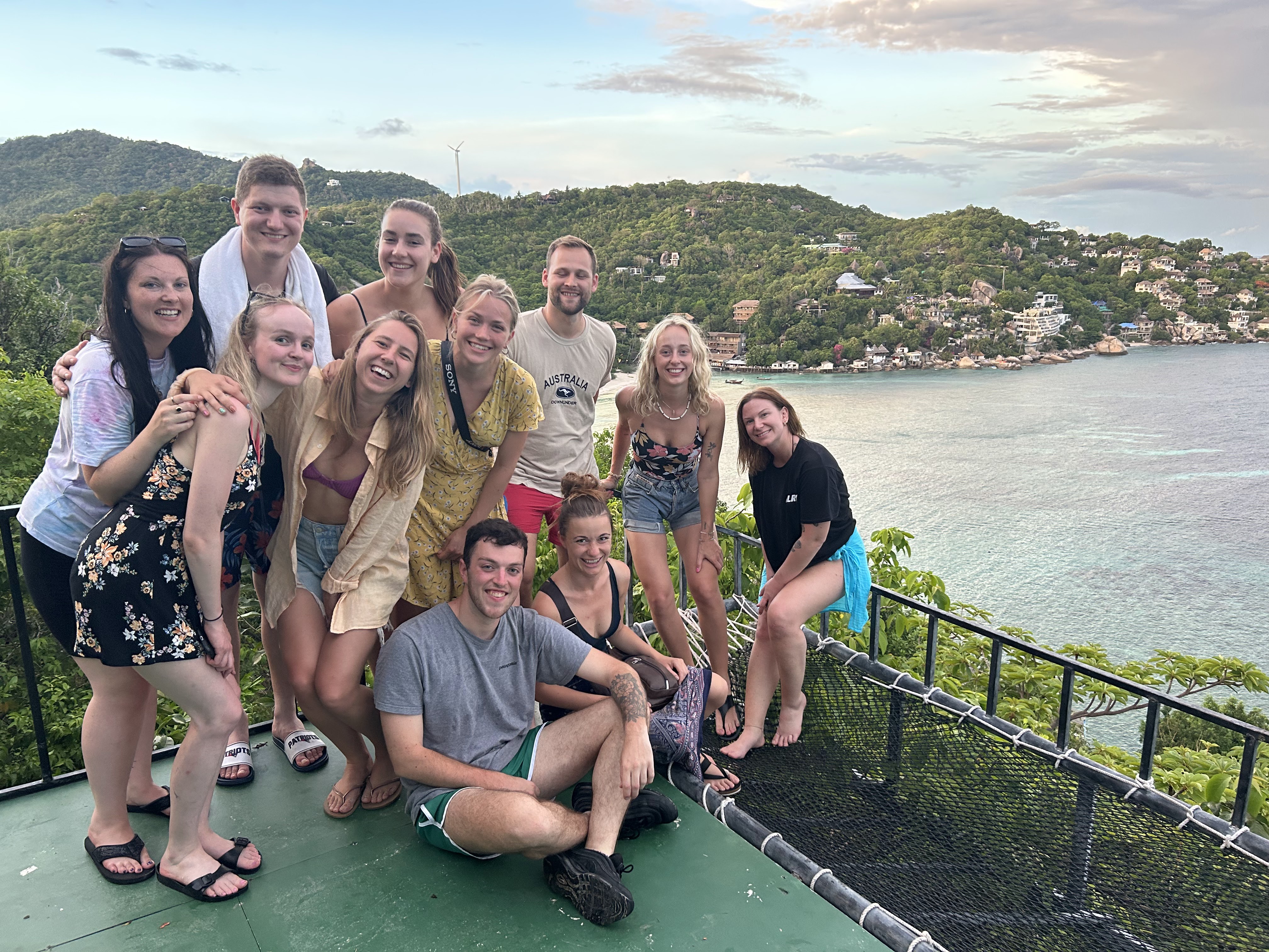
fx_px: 953
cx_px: 634
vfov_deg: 53.1
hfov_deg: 67.3
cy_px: 476
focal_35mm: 26
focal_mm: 5.7
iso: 200
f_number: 1.5
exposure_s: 1/60
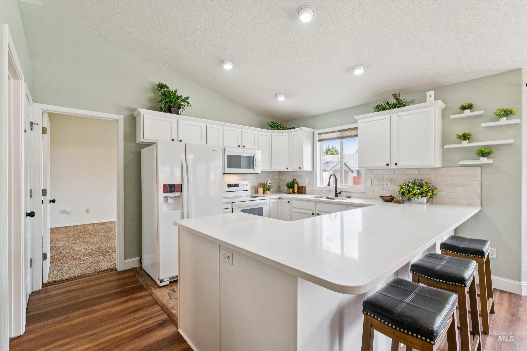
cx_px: 264
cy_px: 176
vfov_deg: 73.4
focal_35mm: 16
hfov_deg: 96.4
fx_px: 236
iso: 400
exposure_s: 1/15
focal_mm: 16.1
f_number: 13
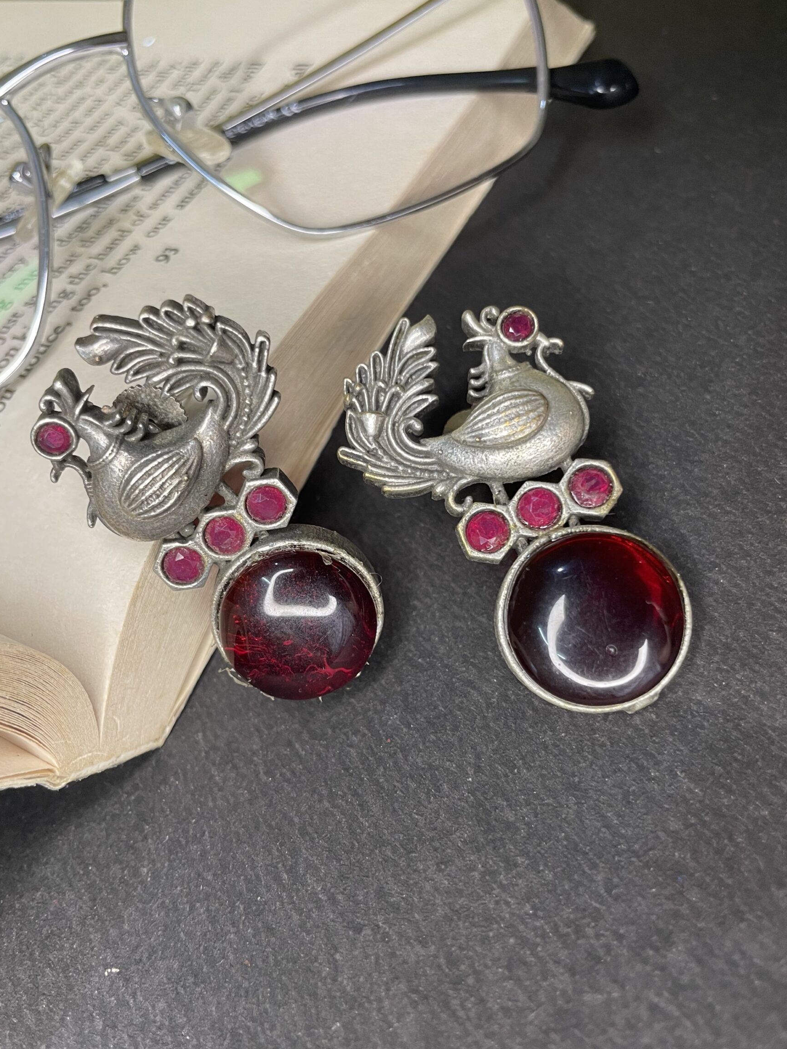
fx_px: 879
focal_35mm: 29
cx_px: 394
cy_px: 533
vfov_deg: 61.7
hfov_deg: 48.2
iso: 80
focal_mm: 4.2
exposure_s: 1/50
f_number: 1.6
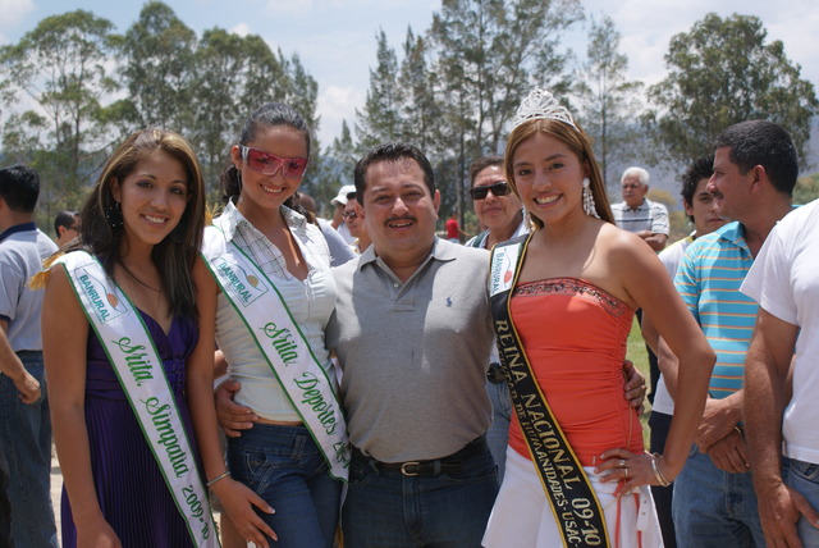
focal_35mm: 60
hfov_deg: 33.4
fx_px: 1366
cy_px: 274
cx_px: 410
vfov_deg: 22.7
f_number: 6.3
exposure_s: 1/500
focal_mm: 40
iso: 100
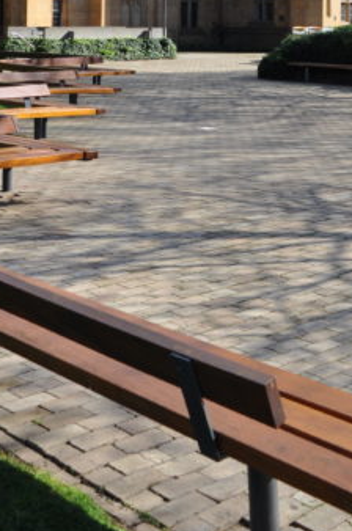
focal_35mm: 64
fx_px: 942
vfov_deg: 29.0
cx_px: 116
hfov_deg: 21.1
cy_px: -28
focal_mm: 18
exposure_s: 1/2500
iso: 500
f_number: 5
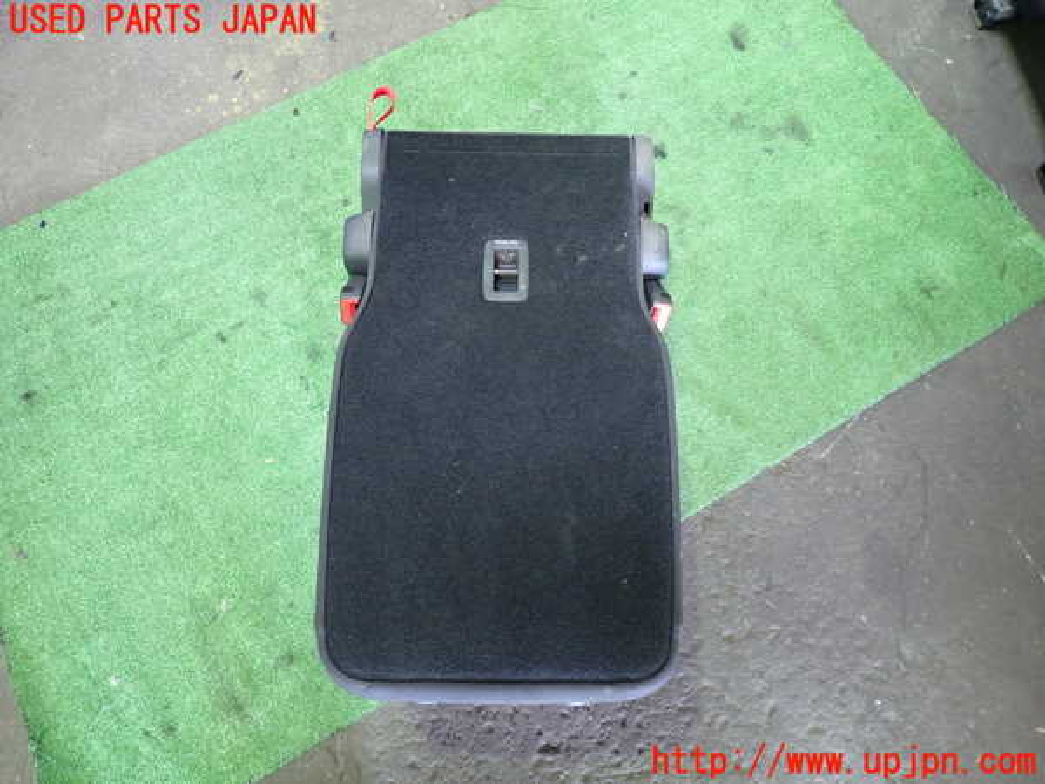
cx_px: 522
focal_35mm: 25
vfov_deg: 54.9
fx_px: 755
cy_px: 392
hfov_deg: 69.4
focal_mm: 4.5
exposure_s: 1/30
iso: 500
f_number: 2
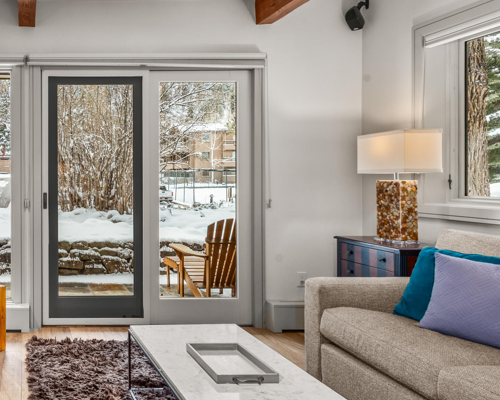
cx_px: 28
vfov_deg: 44.5
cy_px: 185
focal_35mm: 33
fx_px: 488
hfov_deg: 47.3
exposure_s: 1/2.5
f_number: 10
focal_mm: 17
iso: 400
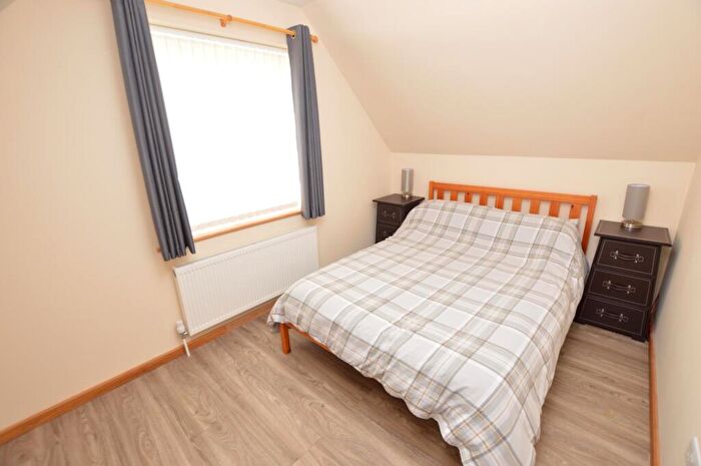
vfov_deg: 77.2
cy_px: 233
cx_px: 350
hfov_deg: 100.5
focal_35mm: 15
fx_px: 292
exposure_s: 1/80
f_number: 4.5
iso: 400
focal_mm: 10
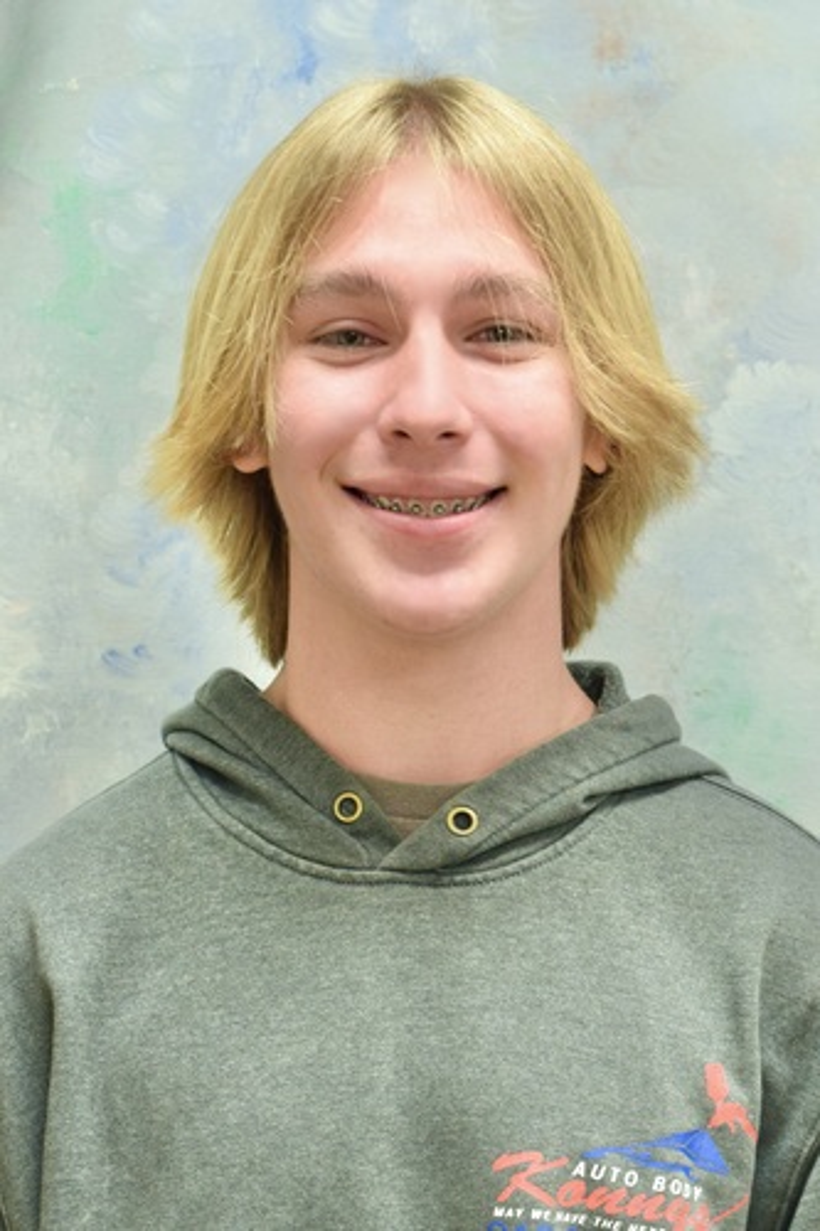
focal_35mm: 75
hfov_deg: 18.2
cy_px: 616
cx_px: 410
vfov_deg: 27.0
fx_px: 2564
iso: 1400
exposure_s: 1/125
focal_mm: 50
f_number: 4
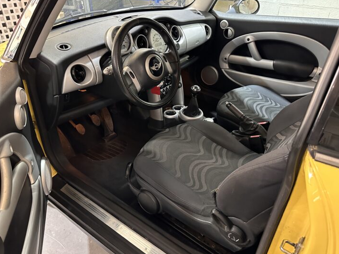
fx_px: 264
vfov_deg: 51.3
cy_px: 123
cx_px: 170
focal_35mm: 27
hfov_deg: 65.3
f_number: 1.78
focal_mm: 6.86
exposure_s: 1/50
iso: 800
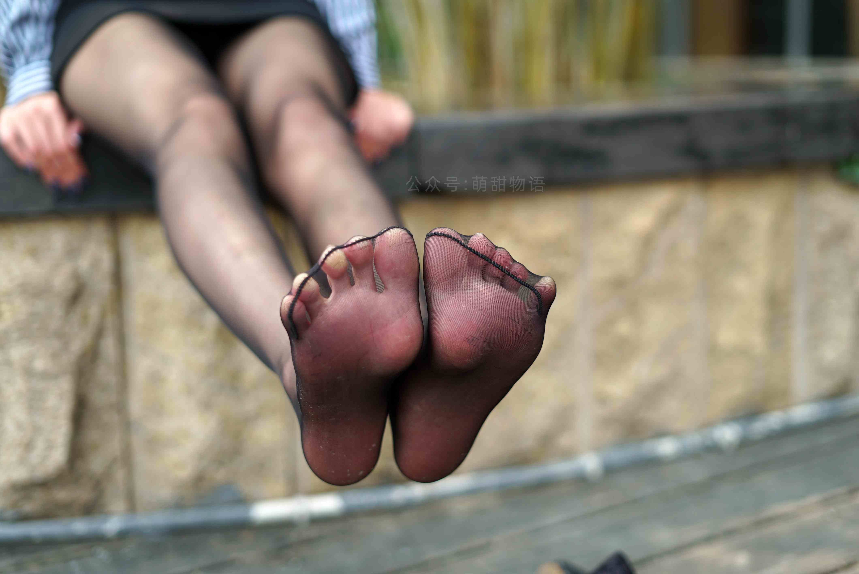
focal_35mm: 50
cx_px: 430
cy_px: 287
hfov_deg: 39.6
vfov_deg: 27.0
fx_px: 1194
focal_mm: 50
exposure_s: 1/1000
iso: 100
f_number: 2.2
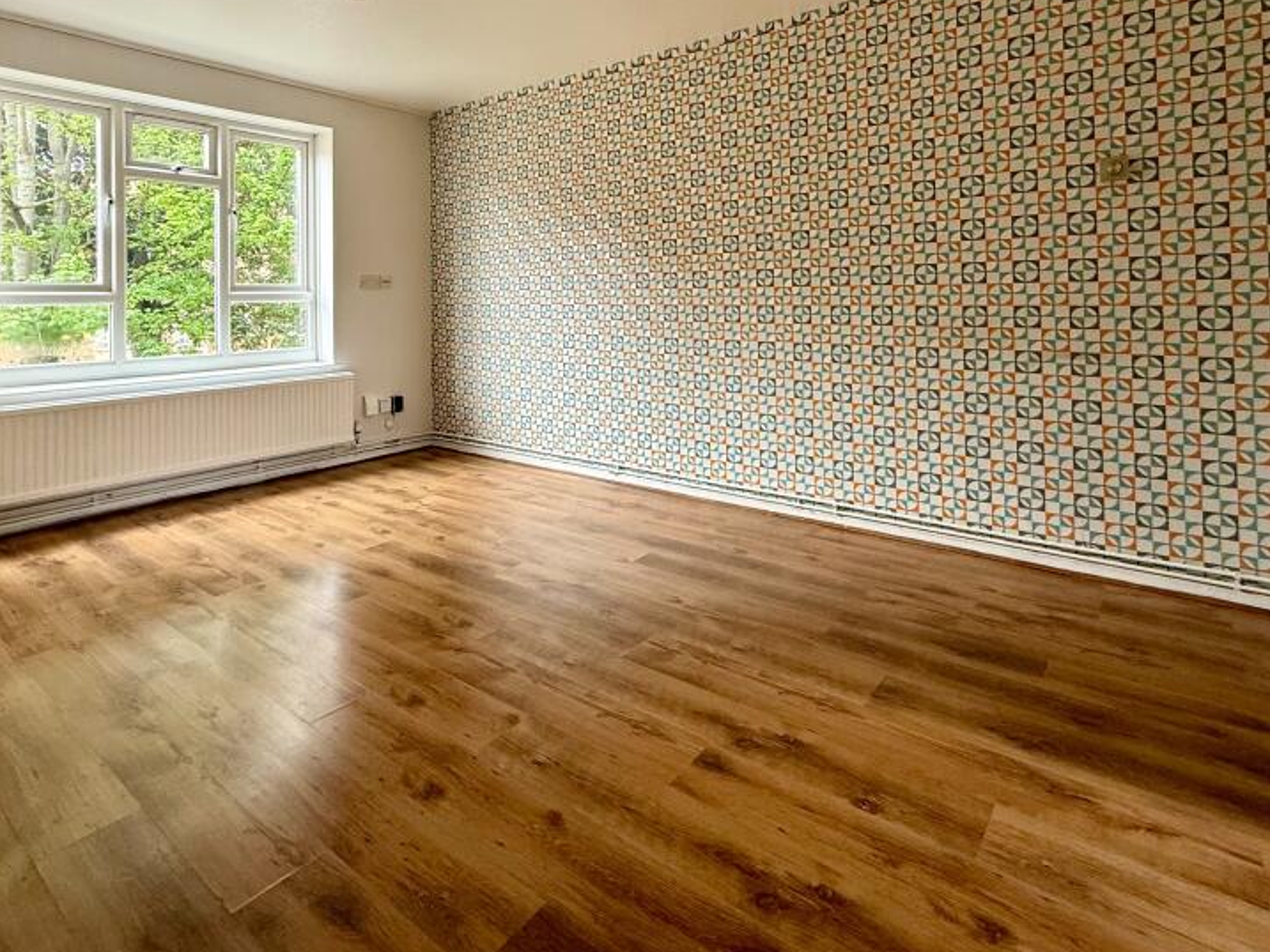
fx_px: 734
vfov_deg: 63.5
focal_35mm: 20
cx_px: 563
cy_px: 285
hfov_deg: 81.4
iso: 125
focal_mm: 2.22
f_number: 2.2
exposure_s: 1/99
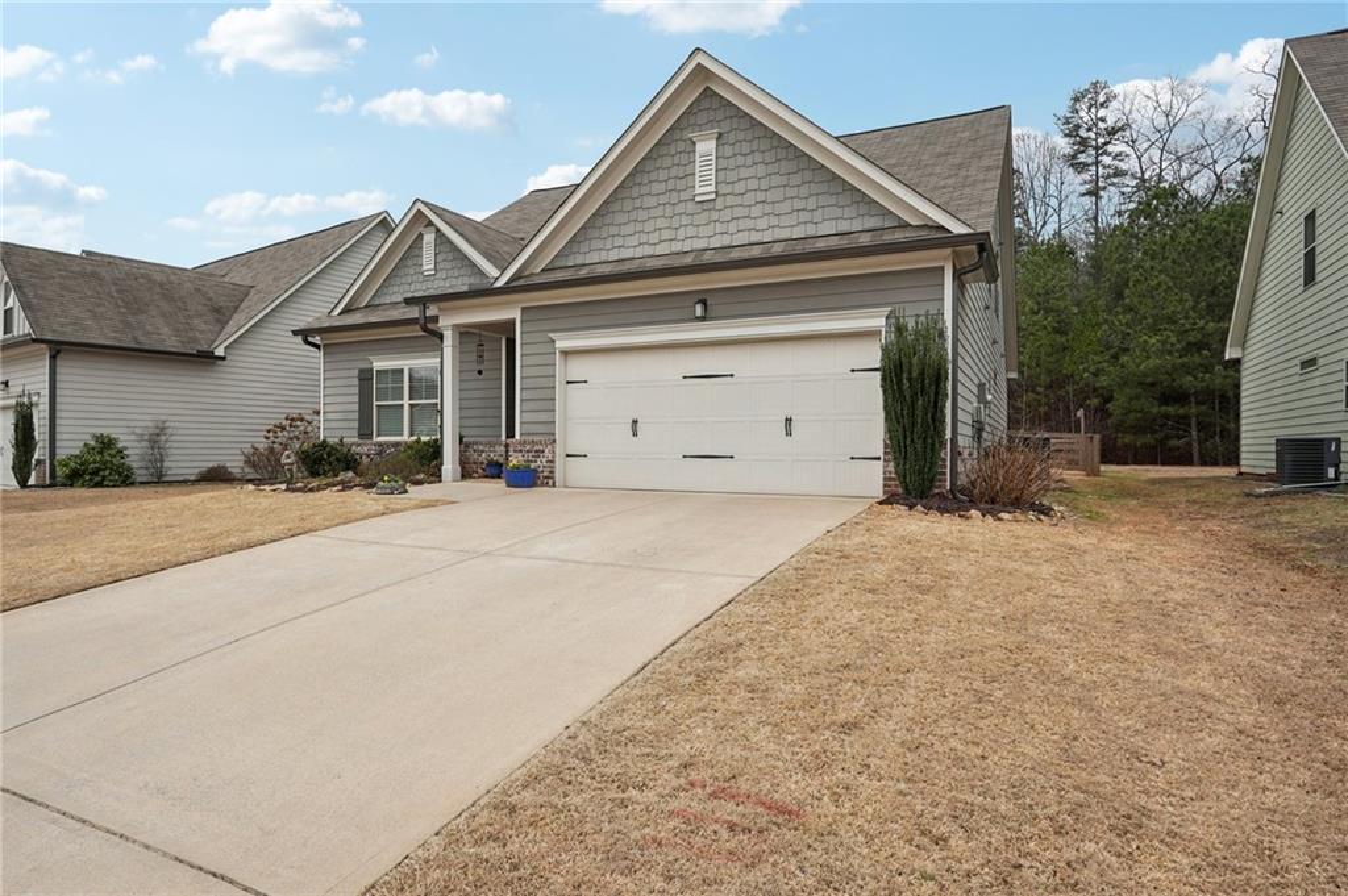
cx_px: 674
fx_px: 748
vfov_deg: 61.8
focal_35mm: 20
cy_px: 448
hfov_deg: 84.0
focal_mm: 20
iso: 800
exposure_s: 1/1250
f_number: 7.1
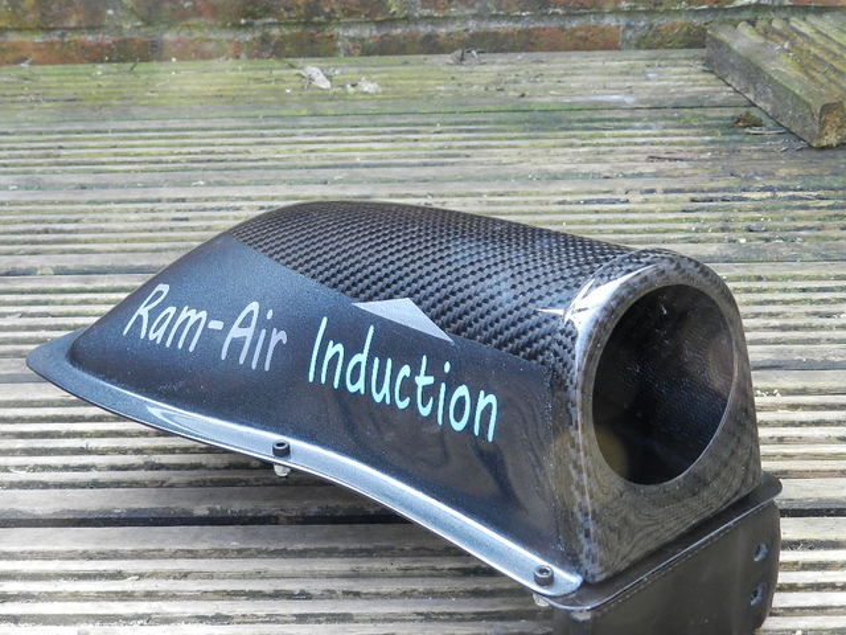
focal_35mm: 60
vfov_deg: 24.4
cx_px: 423
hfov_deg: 32.2
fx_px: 1466
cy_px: 318
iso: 160
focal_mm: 10.7
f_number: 4.6
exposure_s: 1/40
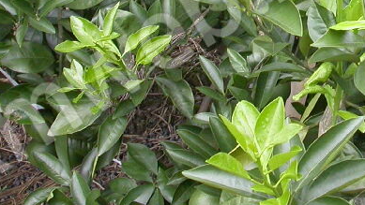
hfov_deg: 18.3
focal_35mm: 115
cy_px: -65
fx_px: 1113
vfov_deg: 10.3
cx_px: 336
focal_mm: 7.85
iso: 100
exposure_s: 1/152
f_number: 4.7
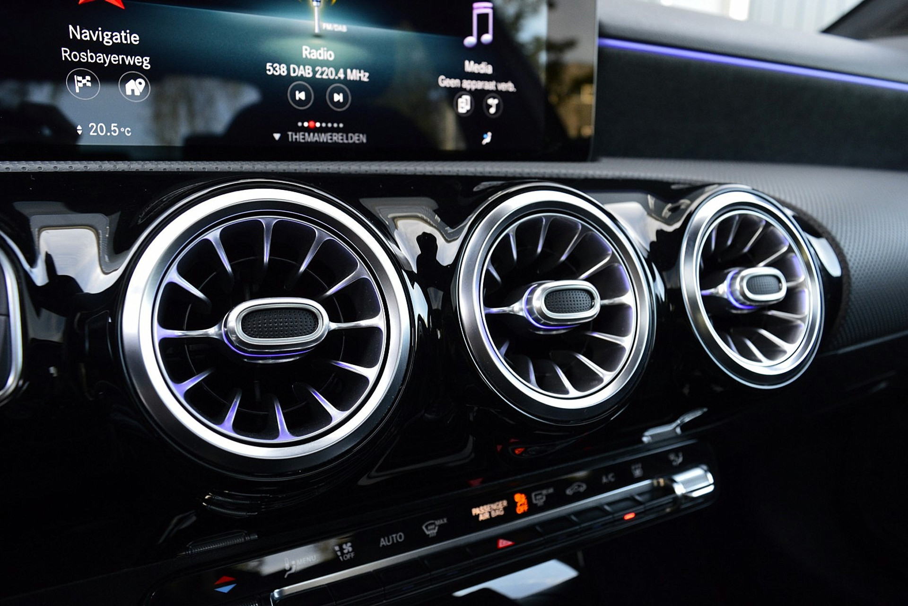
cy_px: 303
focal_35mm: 27
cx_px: 454
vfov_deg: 47.9
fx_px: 681
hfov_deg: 67.4
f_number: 6.3
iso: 800
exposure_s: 1/60
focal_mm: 18
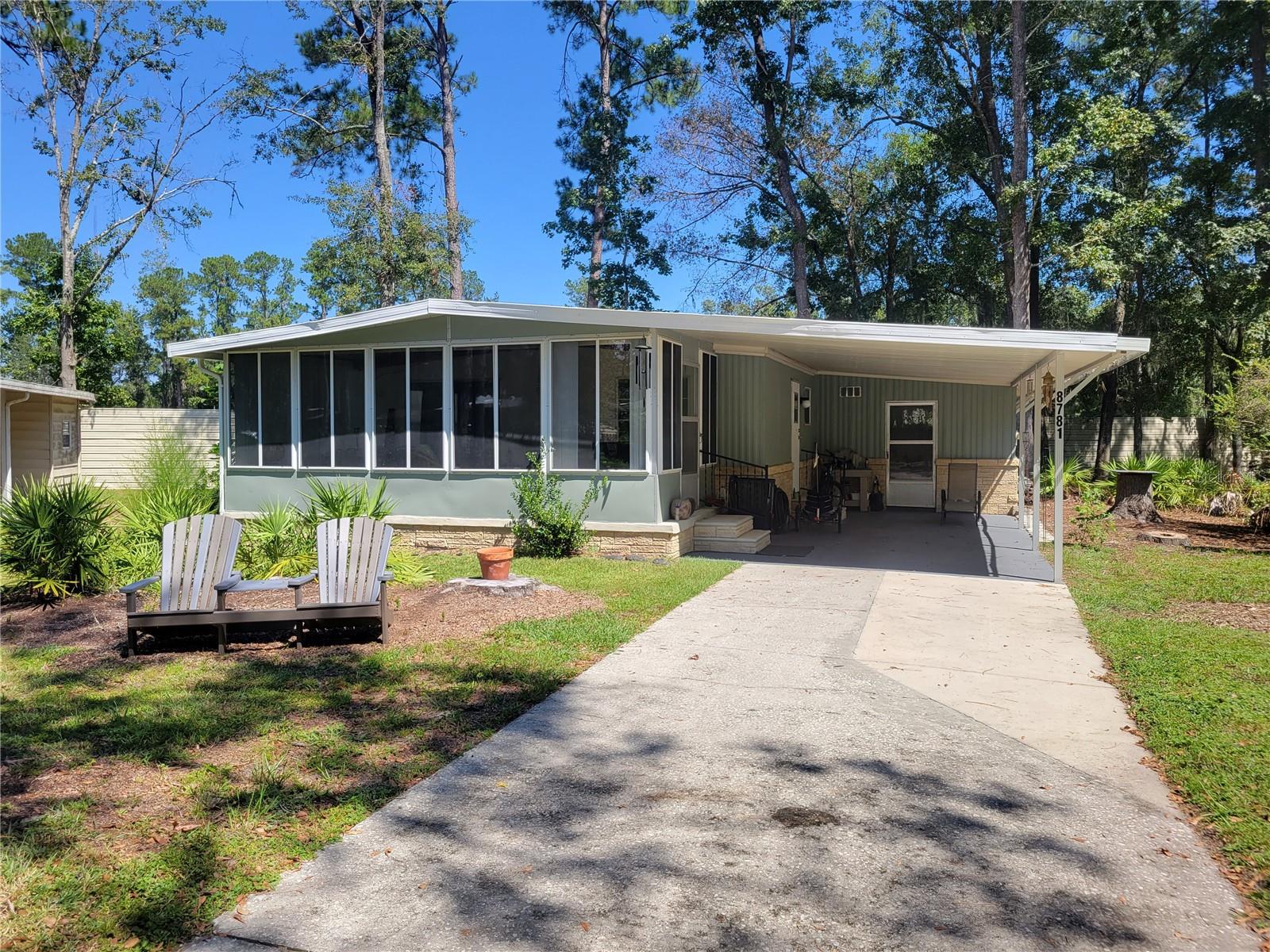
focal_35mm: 26
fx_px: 954
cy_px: 476
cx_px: 635
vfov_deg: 53.1
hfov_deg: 67.3
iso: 40
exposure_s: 1/1120
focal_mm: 5.4
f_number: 1.8
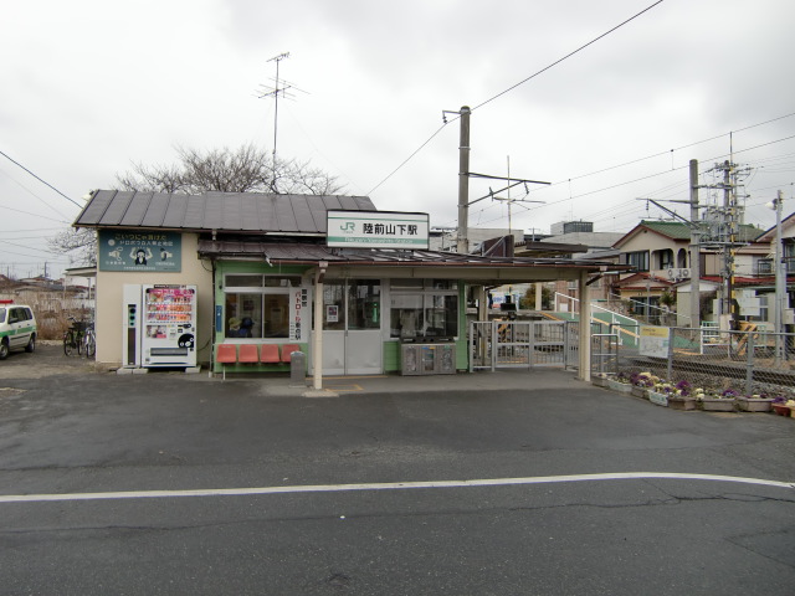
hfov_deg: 63.4
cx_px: 398
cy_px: 298
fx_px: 643
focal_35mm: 28
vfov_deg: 49.7
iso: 64
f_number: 2.6
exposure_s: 1/320
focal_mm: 4.9
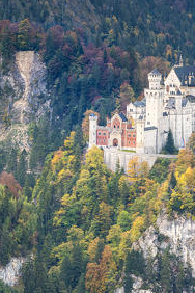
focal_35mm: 340
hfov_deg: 4.0
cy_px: 124
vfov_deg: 6.1
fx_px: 2762
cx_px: 79
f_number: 9
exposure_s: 1/6
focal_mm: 160
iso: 100
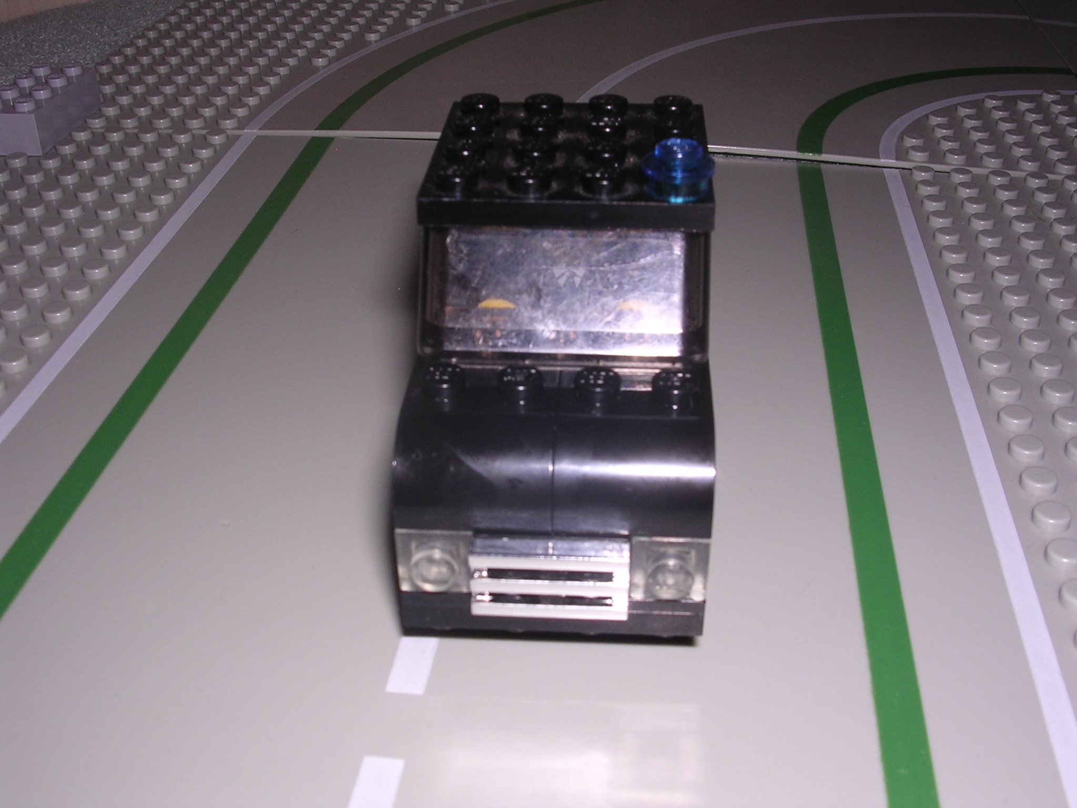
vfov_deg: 37.7
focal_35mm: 38
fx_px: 1182
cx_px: 538
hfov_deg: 49.0
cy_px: 404
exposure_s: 1/60.1
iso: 100
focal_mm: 5.8
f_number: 5.6
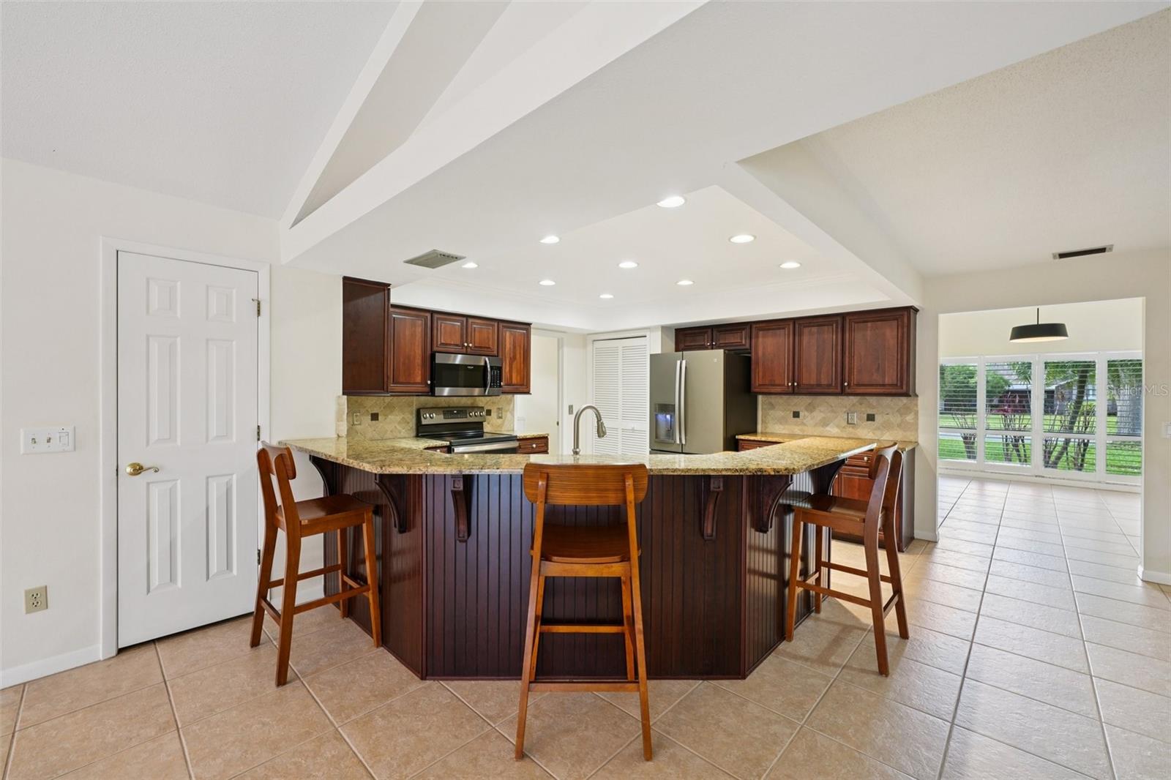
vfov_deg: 77.3
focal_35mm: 15
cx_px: 586
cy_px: 390
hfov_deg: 100.4
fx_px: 488
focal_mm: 15
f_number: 8
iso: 640
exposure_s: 1/15
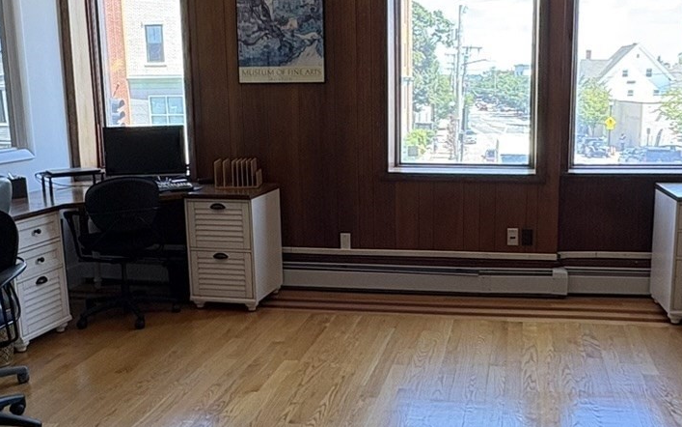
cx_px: 368
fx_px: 799
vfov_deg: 29.8
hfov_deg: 46.2
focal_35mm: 43
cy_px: 245
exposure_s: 1/99
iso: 64
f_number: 2.2
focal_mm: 2.22
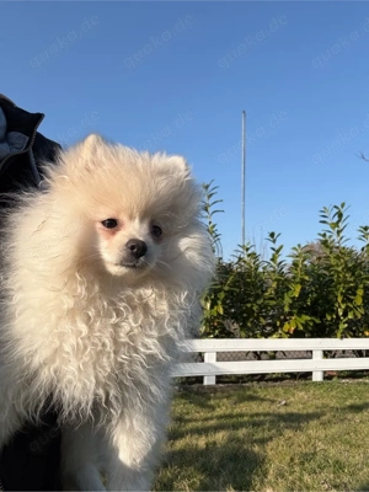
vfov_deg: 60.0
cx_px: 184
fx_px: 426
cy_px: 246
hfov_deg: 46.8
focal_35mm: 30
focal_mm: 2.69
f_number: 1.9
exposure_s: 1/1316
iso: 25
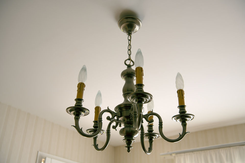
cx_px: 122
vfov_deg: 30.5
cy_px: 82
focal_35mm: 44
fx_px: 299
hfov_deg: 44.5
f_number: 5.6
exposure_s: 1/20
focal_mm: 44
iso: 200
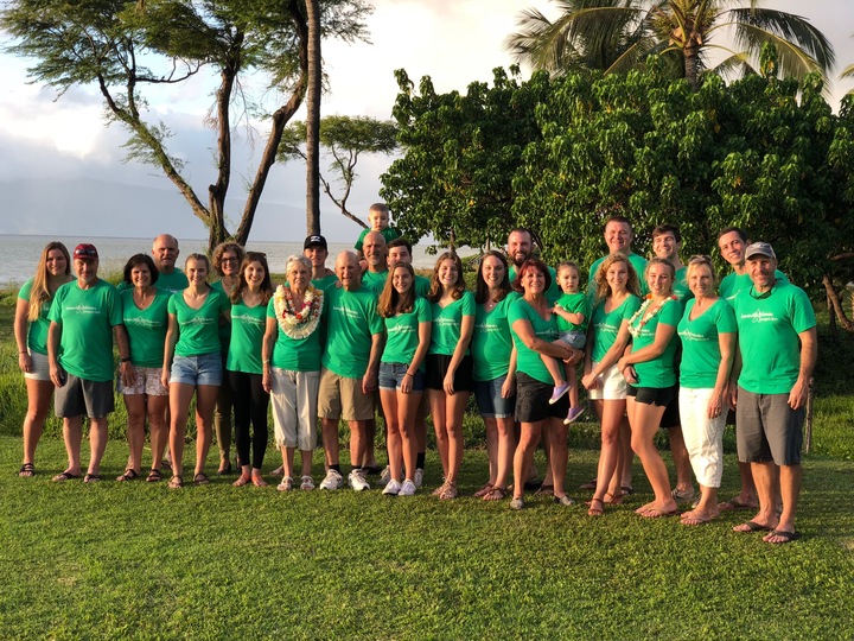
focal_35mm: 52
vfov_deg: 28.0
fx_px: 1283
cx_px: 427
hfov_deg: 36.8
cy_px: 320
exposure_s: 1/156
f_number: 2.4
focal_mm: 6
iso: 16
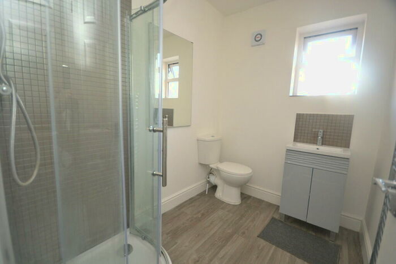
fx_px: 165
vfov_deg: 77.4
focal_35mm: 15
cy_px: 132
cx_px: 198
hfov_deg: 100.4
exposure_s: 1/60
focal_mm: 10
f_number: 4
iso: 720
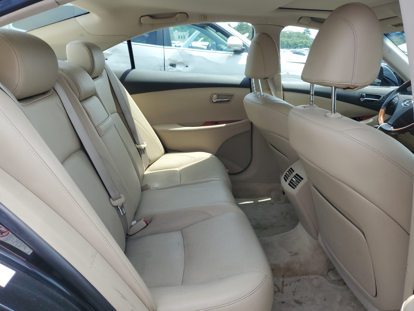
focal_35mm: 26
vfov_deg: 53.1
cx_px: 207
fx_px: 311
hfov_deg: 67.3
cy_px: 156
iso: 50
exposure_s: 1/833
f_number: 1.5
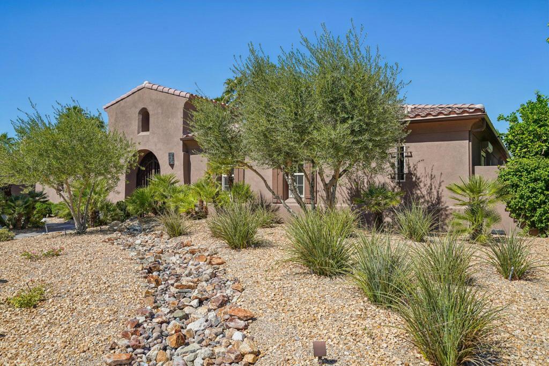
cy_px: 183
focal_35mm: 29
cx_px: 274
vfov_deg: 44.9
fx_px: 442
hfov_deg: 63.7
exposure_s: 1/400
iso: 100
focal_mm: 29
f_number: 7.1
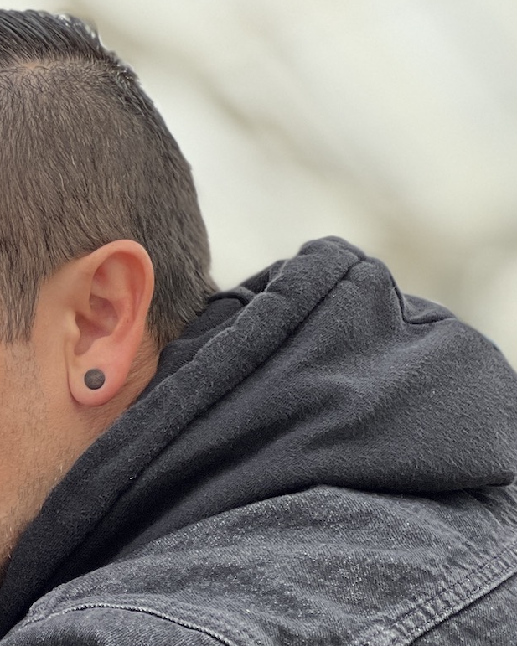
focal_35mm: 195
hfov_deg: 7.8
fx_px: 3729
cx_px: -279
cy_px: 578
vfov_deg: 9.9
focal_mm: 9
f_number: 2.8
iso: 100
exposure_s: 1/121
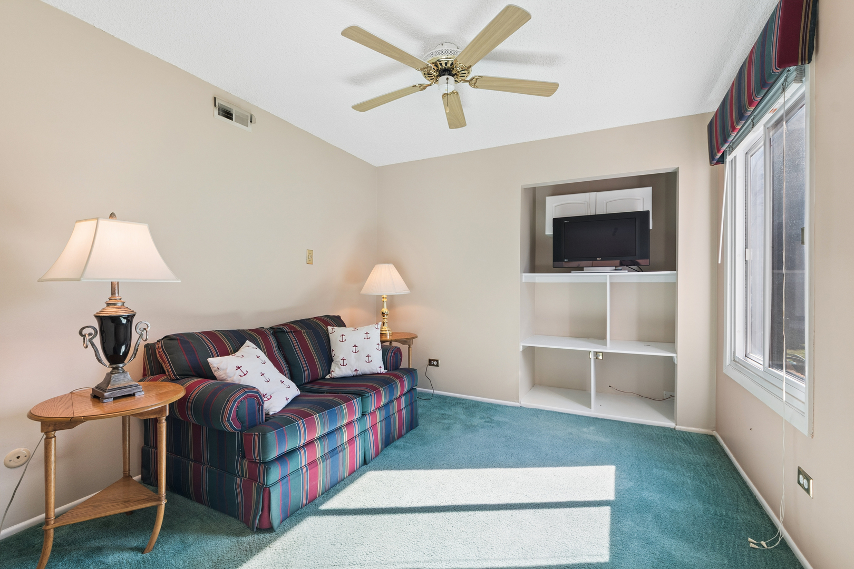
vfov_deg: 77.3
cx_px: 427
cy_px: 284
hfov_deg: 100.4
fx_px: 356
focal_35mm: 15
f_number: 8
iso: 250
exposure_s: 1/40
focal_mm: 10
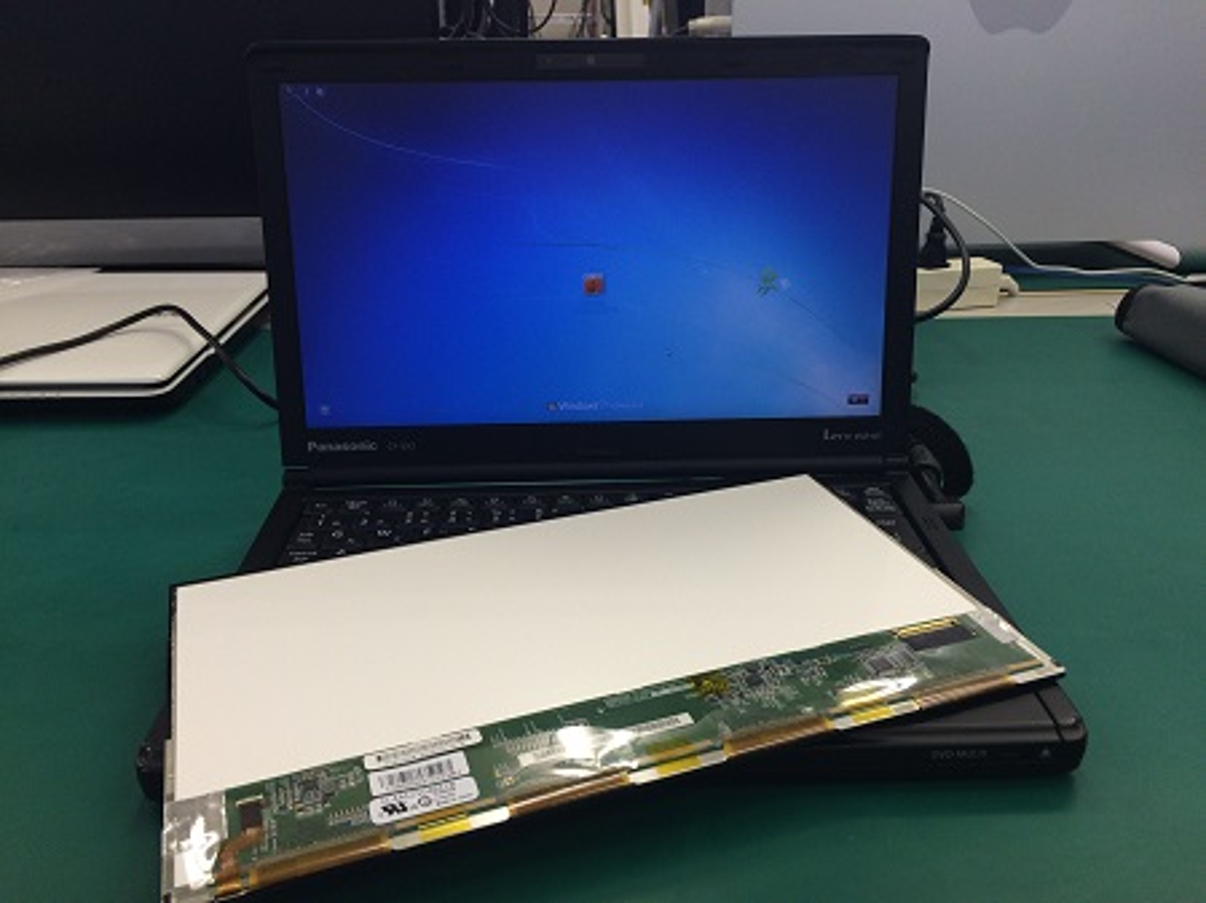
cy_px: 452
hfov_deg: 61.7
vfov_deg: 48.2
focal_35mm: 29
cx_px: 603
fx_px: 1010
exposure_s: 1/100
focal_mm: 4.15
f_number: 2.2
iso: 64
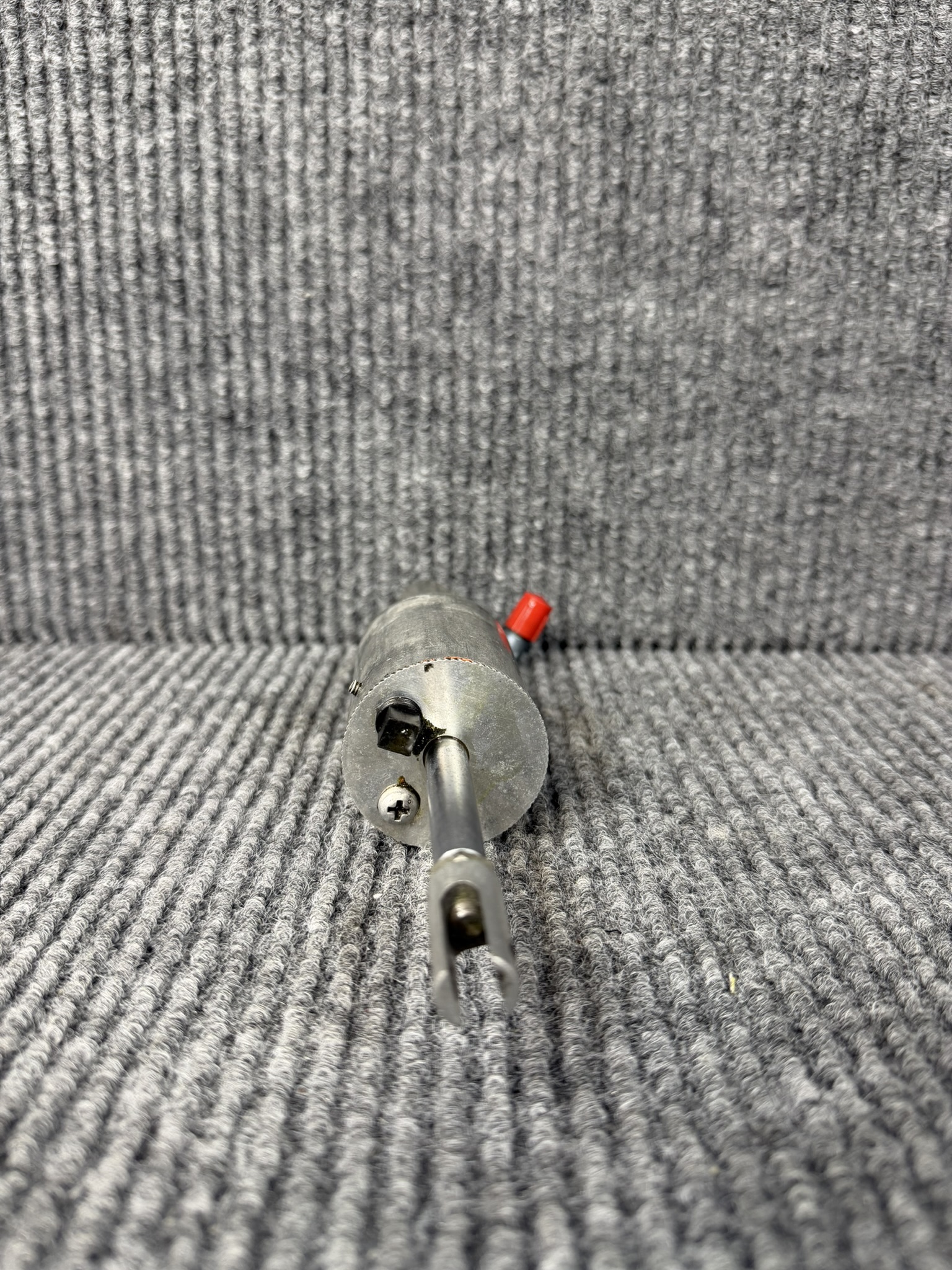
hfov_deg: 56.8
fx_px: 880
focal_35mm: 24
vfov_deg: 71.6
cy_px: 635
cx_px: 476
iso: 125
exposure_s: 1/60
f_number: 1.78
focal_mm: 6.76
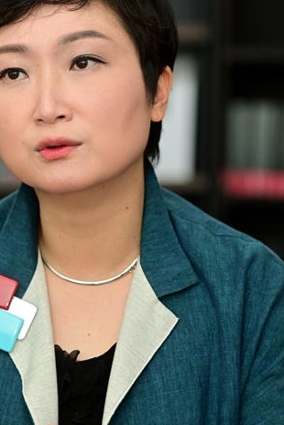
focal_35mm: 153
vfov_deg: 13.4
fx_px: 1808
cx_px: 57
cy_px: 247
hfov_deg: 9.0
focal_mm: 95
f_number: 2.8
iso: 400
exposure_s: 1/250
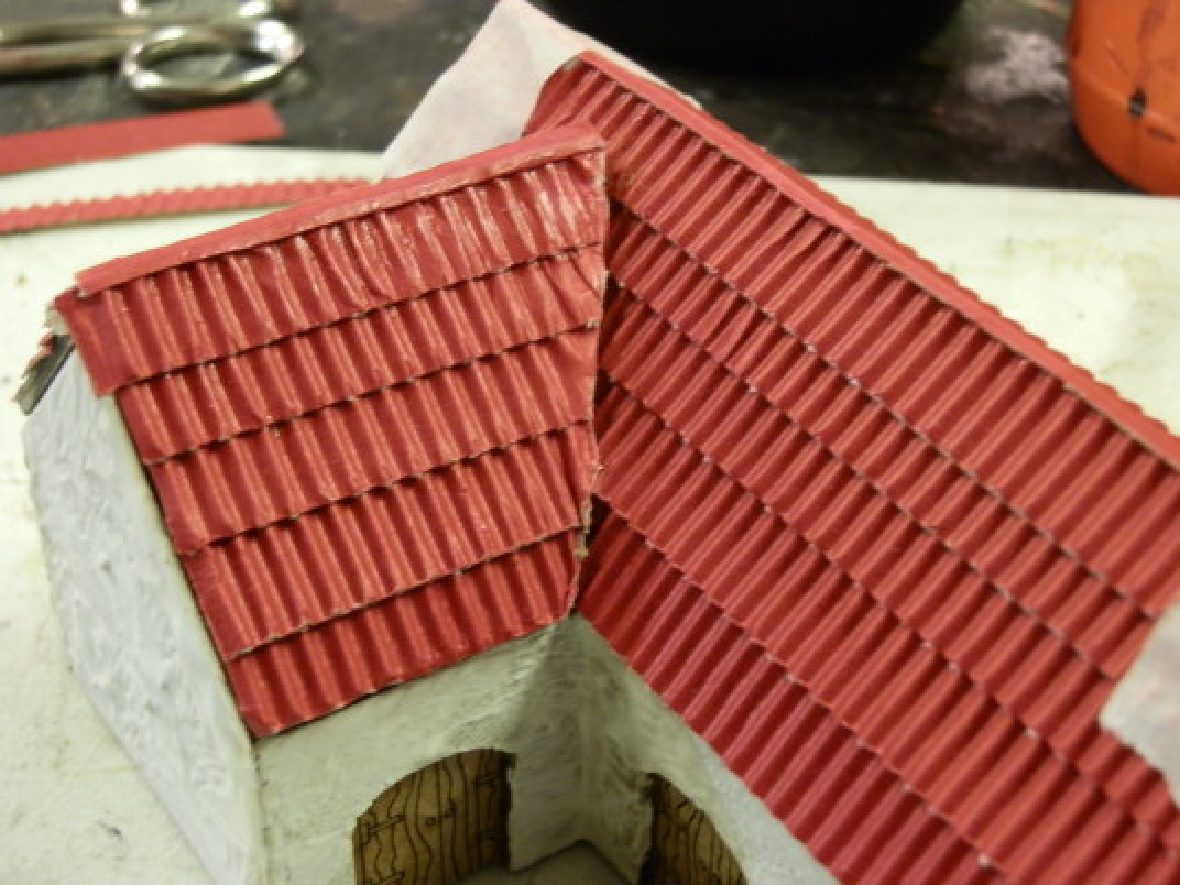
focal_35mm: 61
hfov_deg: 31.7
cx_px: 590
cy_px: 442
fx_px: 2079
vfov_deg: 24.0
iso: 250
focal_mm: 10.99
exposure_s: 1/8
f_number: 3.7
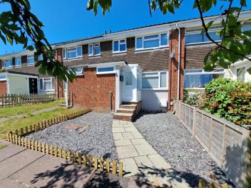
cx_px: 126
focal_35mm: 13
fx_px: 94
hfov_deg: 106.2
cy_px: 94
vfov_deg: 89.9
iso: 50
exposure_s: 1/883
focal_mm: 1.74
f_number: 2.2
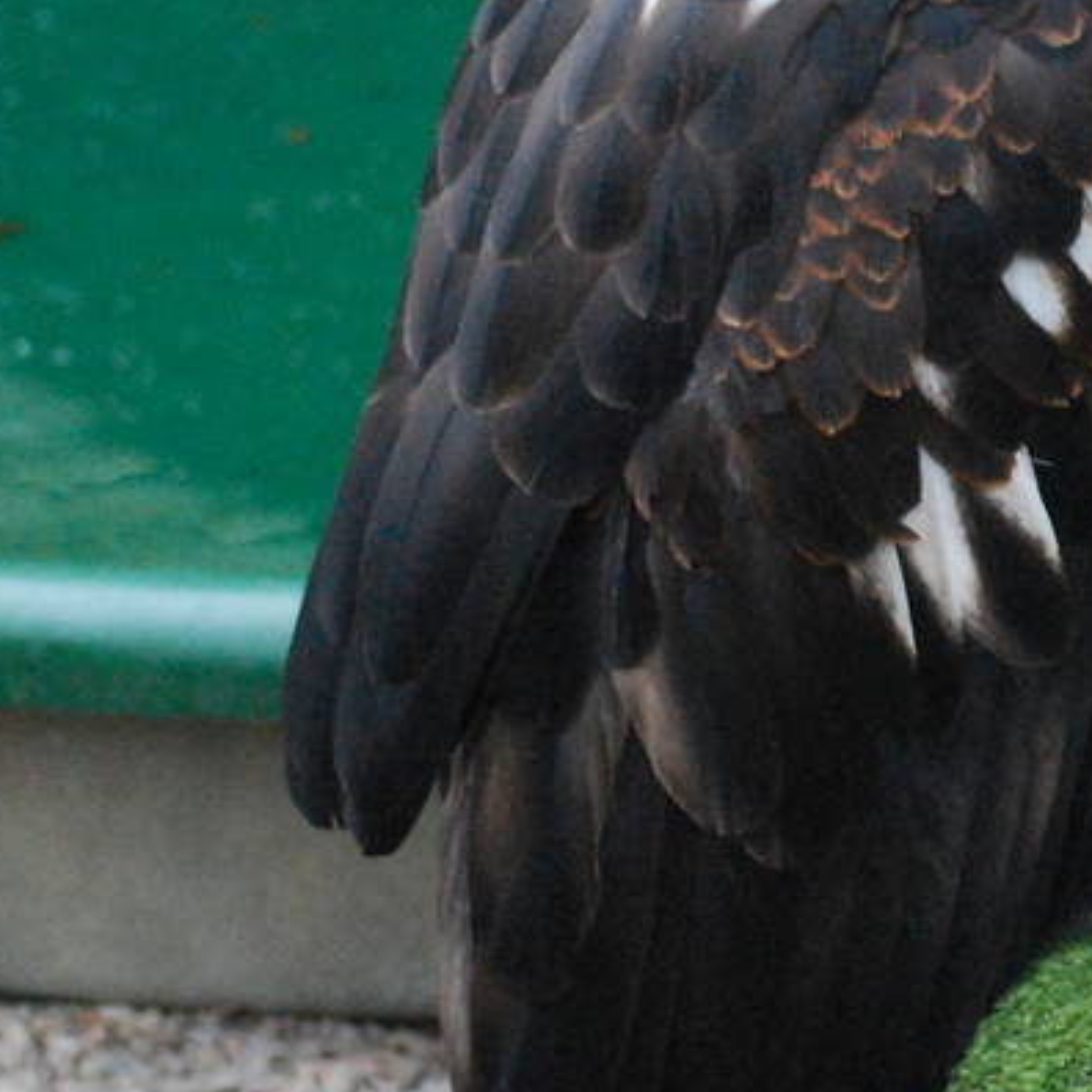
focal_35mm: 284
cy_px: -54
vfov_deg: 6.2
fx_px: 10126
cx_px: 1172
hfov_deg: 6.1
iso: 1600
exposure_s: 1/320
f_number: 4
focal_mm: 55
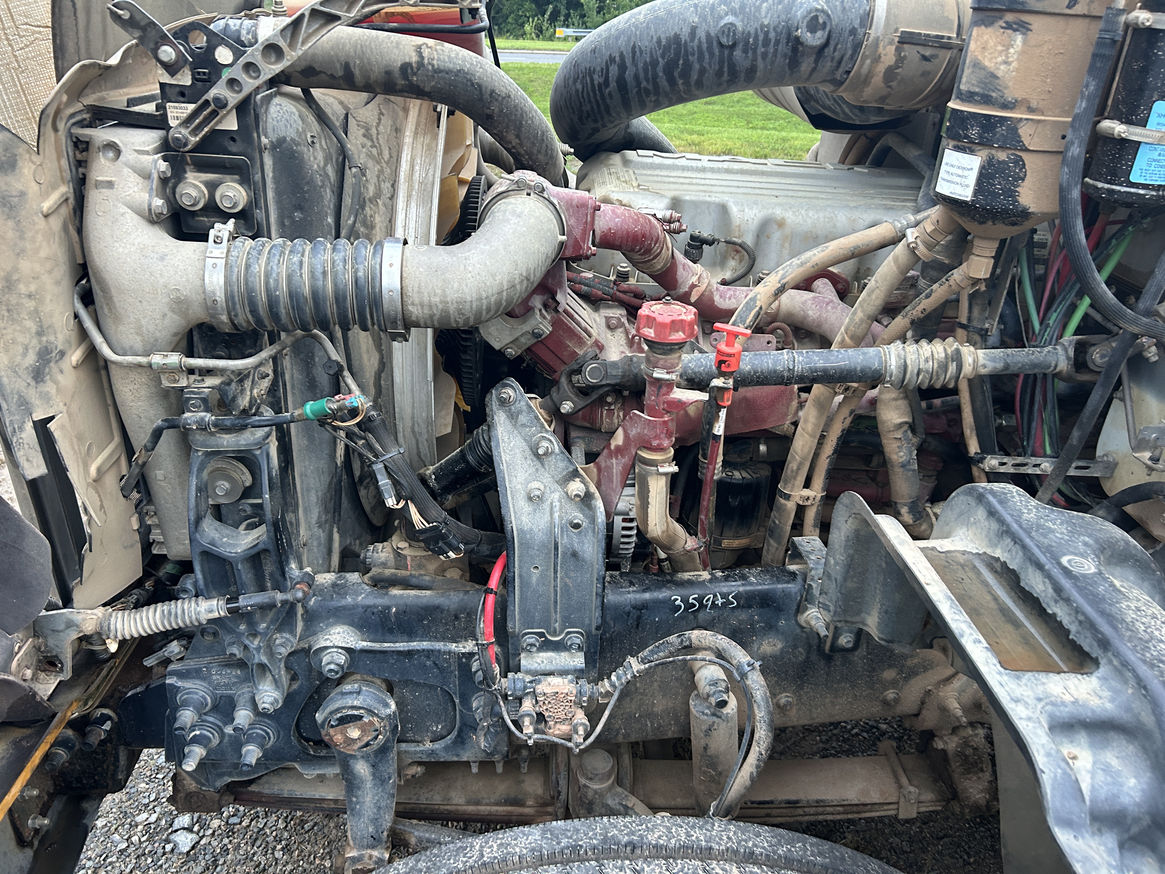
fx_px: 875
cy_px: 437
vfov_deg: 53.1
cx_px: 582
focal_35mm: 26
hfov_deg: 67.3
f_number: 1.5
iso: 200
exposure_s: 1/60
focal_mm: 5.7
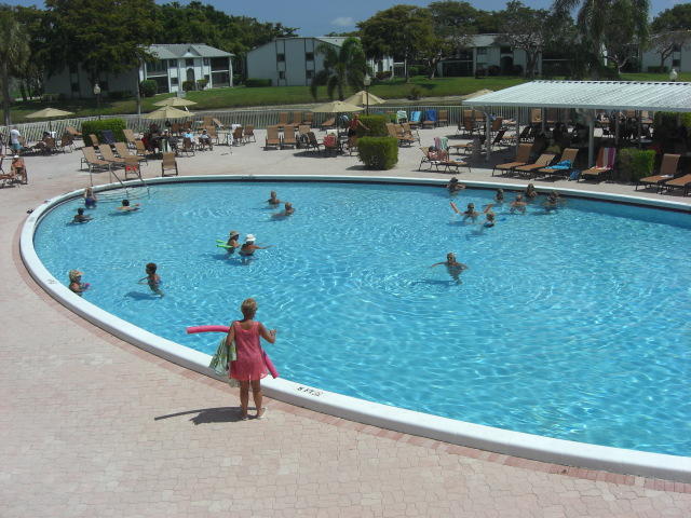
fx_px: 759
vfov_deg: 37.7
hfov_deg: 49.0
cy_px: 259
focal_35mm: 38
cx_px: 346
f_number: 8
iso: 80
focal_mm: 7.9
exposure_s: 1/500
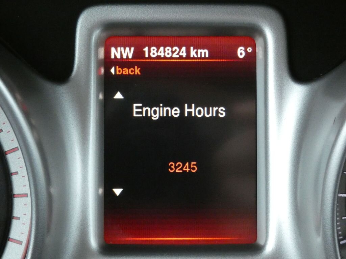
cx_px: 173
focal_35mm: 87
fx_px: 870
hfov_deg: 22.5
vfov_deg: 17.0
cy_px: 130
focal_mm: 15.6
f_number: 5.6
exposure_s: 1/80
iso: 1600
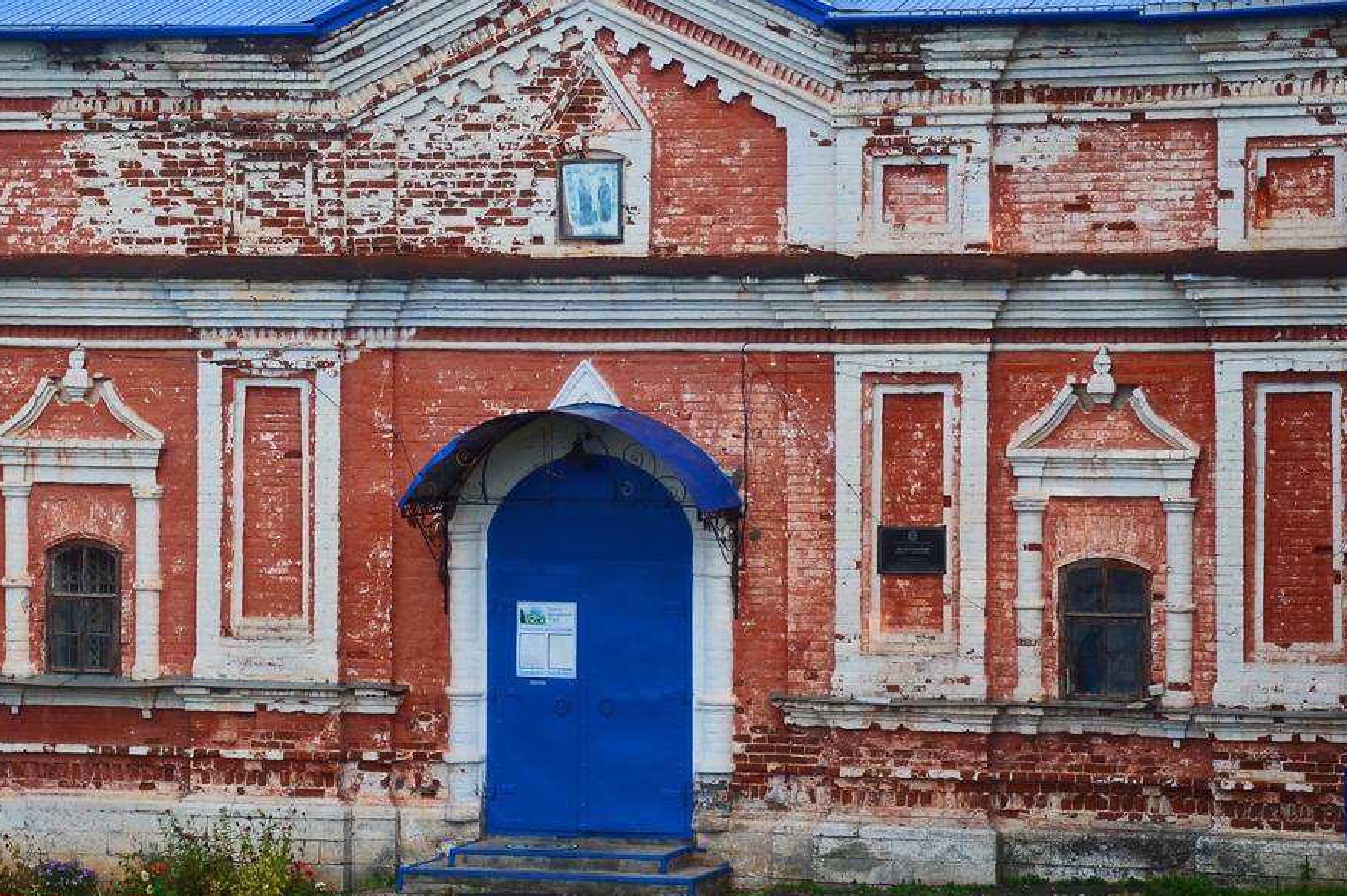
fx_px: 5046
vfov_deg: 10.1
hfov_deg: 15.2
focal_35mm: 135
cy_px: 415
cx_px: 677
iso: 400
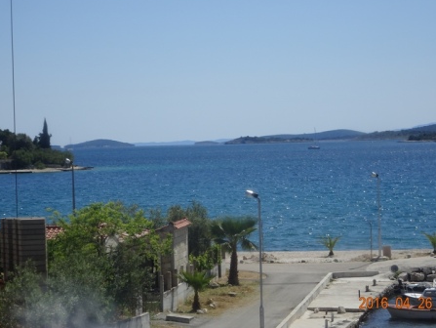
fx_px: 1677
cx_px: 220
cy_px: 153
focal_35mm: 133
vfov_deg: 11.2
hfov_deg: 14.8
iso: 80
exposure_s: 1/320
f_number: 5.6
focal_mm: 20.29
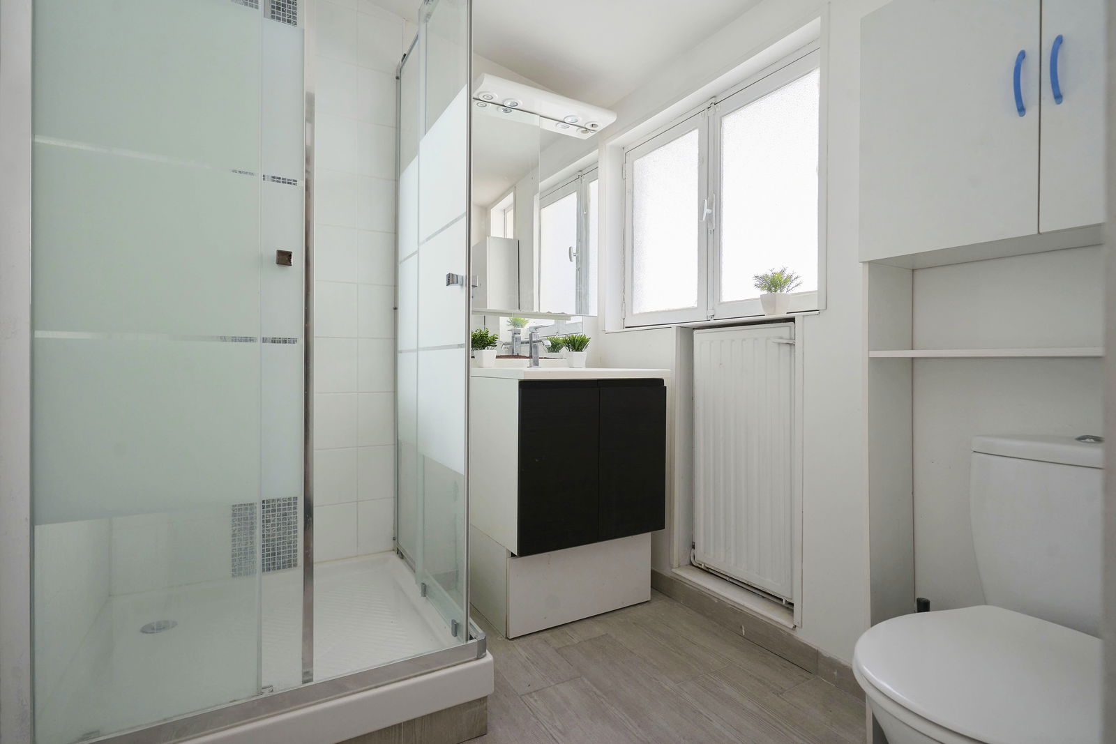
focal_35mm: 17
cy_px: 372
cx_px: 558
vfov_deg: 70.5
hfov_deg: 93.3
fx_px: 527
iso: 400
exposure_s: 1/80
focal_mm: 17
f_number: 7.1
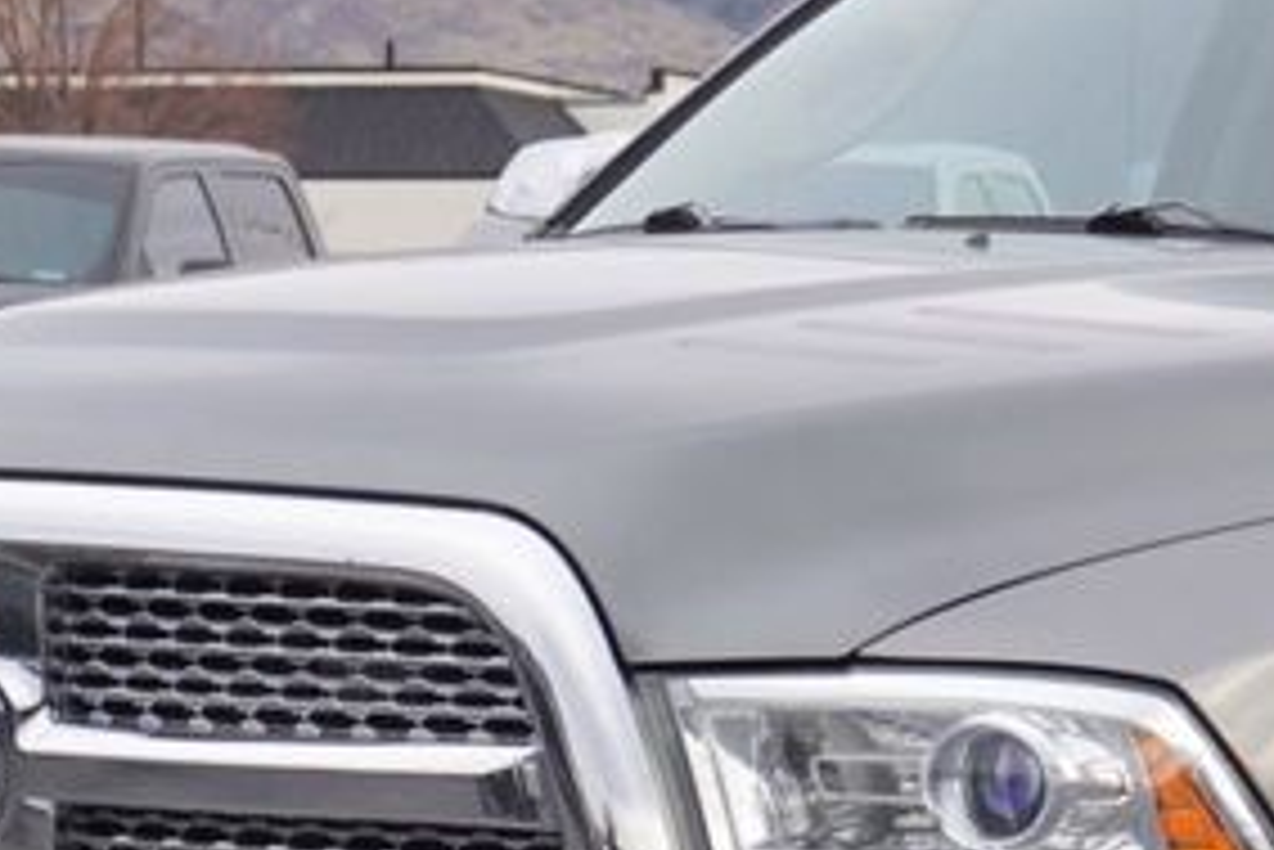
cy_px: 980
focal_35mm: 190
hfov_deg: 10.7
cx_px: 1481
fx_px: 6720
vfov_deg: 7.2
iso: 100
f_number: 6.3
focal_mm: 35
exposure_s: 1/100
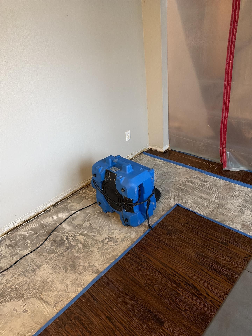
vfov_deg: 67.3
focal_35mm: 26
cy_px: 168
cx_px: 126
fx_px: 252
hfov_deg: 53.1
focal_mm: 5.96
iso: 400
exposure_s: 1/40
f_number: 1.6
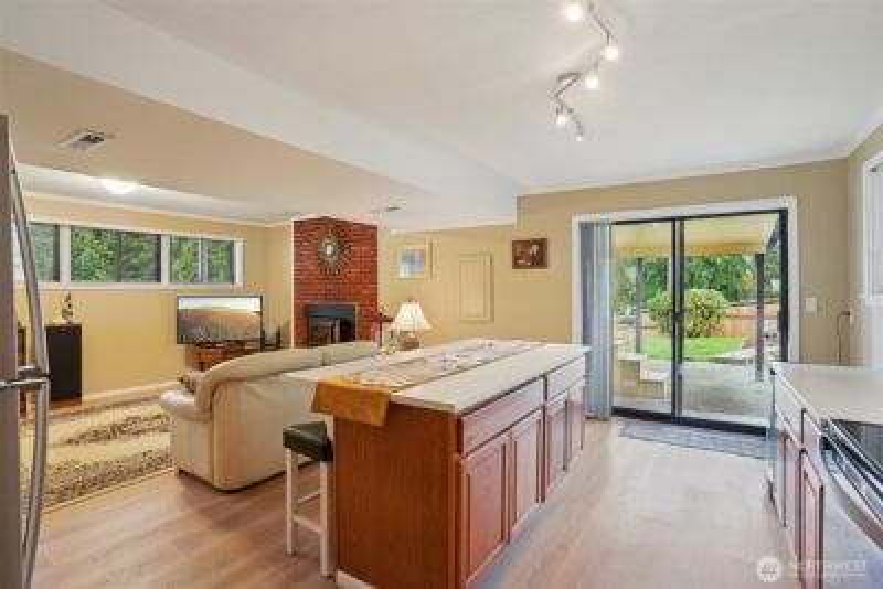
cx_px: 442
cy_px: 294
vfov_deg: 70.5
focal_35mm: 17
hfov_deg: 93.3
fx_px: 417
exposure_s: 1/6
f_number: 8
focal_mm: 17
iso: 400
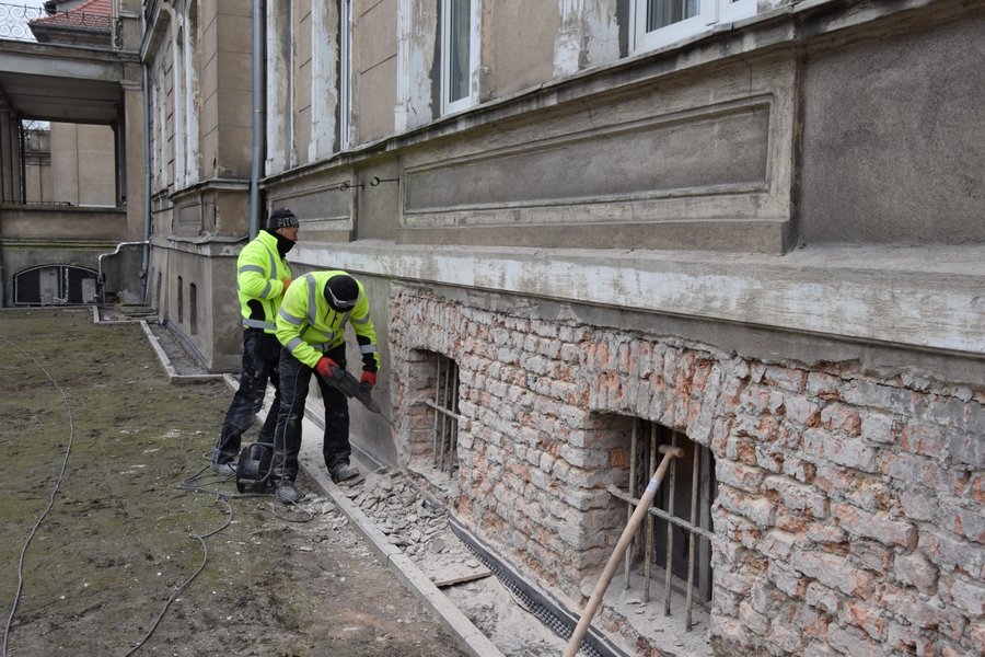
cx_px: 492
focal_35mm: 36
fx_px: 985
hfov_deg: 53.1
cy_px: 328
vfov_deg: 36.9
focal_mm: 24
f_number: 9
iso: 1000
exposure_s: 1/320
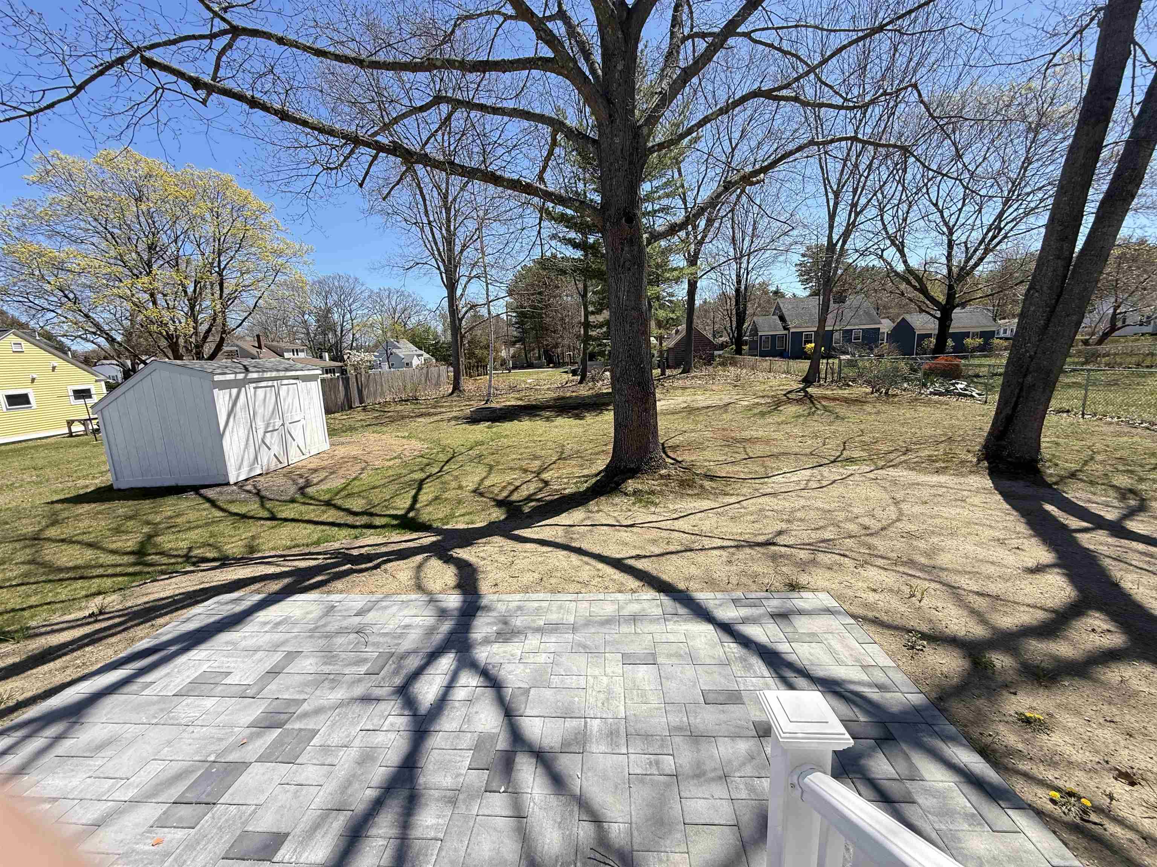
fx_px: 468
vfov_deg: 85.7
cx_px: 578
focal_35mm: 14
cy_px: 434
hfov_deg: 102.1
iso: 50
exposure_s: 1/841
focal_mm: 2.22
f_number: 2.2
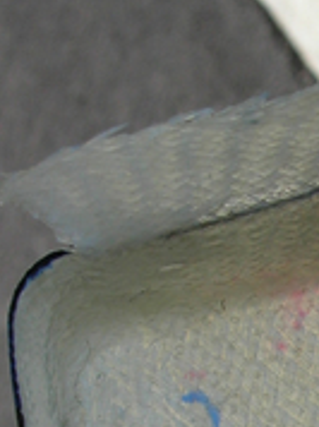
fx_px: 1687
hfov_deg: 10.4
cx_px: 473
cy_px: 545
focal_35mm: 137
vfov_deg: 13.9
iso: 64
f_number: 4.8
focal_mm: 7.8
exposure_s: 1/463
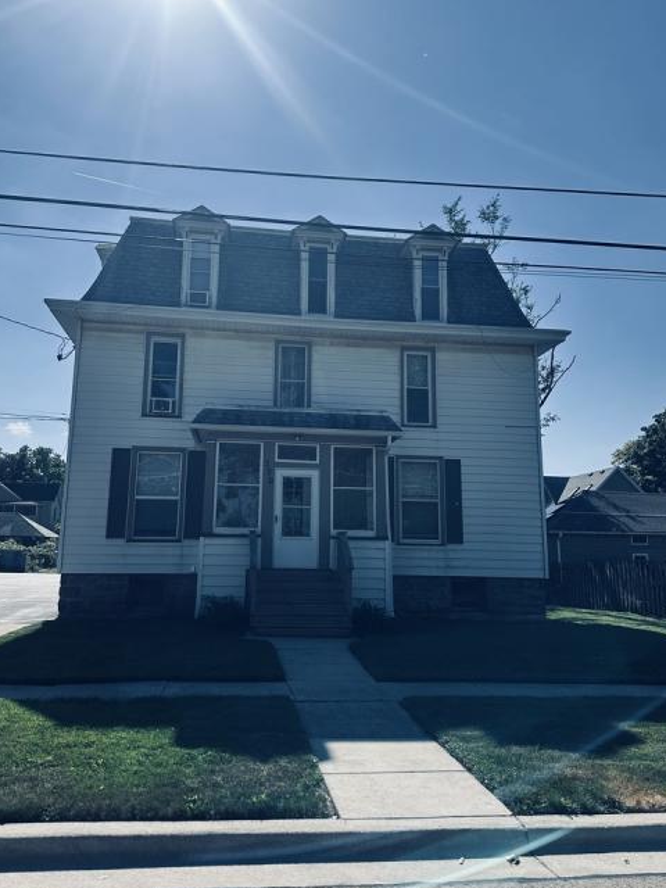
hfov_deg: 51.3
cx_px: 325
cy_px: 432
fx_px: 693
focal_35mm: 27
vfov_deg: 65.3
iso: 80
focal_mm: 6.86
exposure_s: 1/7576
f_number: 1.78
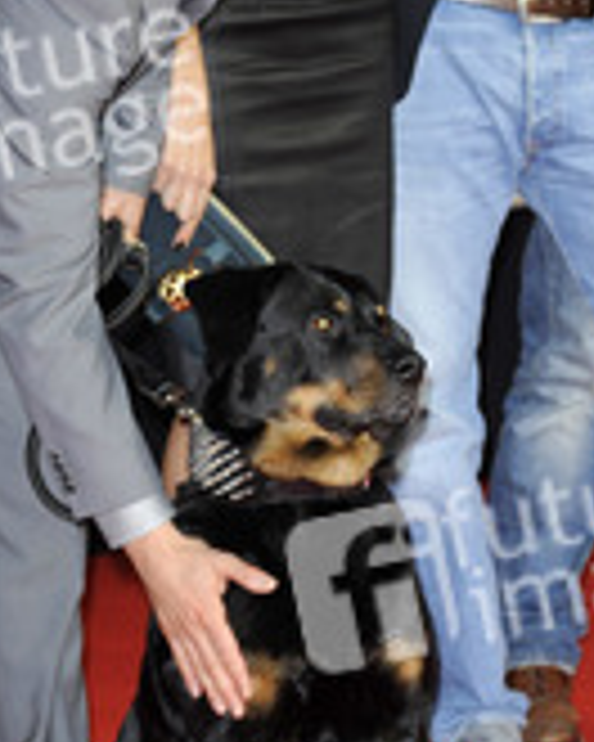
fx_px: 5779
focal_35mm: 263
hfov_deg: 5.9
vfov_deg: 7.4
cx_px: 108
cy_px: 342
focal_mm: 116
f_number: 5.6
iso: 800
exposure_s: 1/160
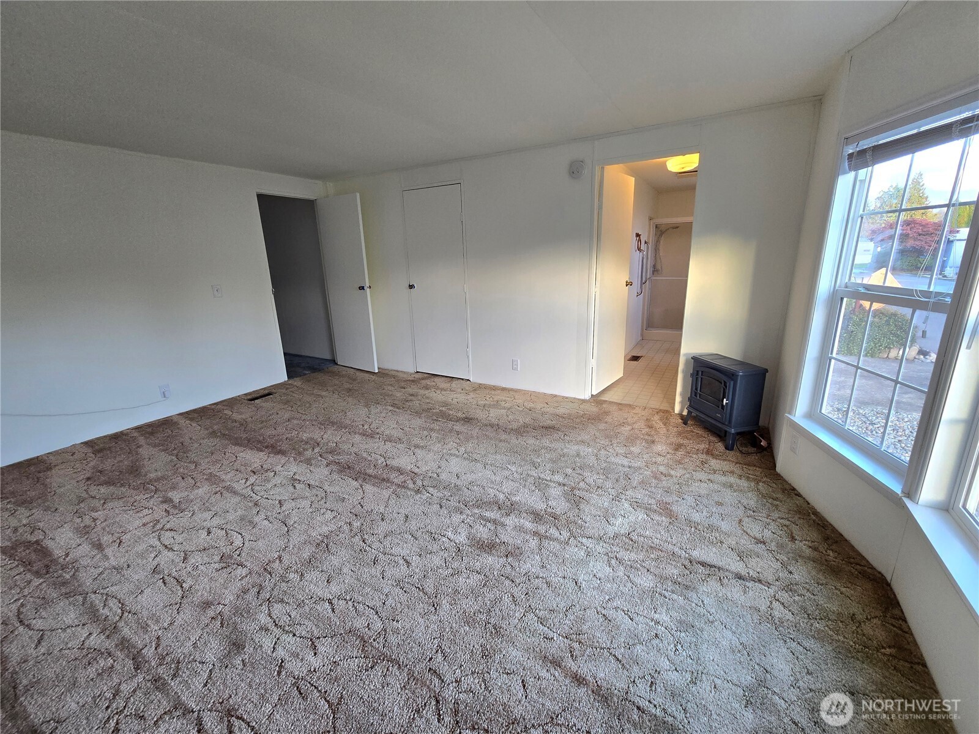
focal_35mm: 13
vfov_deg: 89.9
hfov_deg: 106.2
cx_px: 490
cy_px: 367
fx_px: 368
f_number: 2.2
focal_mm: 2.2
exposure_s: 1/60.2
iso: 160
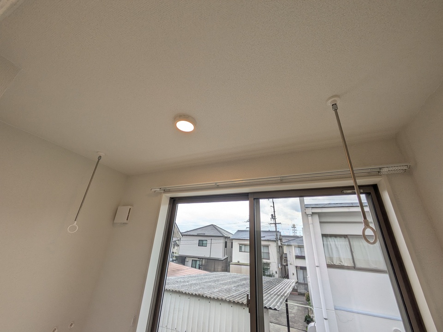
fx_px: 179
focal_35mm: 14
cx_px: 222
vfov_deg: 85.7
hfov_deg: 102.1
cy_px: 166
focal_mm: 1.83
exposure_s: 1/436
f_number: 2.2
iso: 49
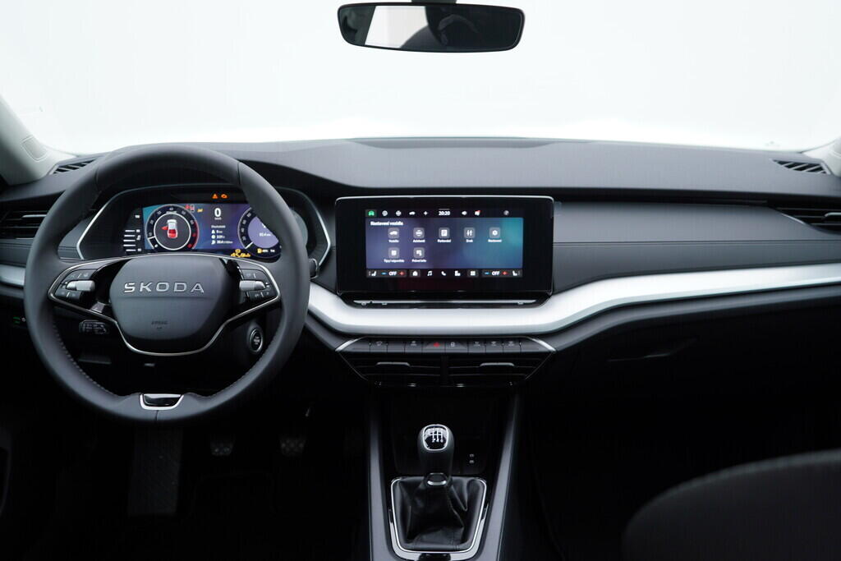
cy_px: 280
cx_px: 420
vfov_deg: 36.9
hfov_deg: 53.1
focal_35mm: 36
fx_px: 841
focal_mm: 24
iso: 125
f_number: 3.2
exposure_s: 1/40
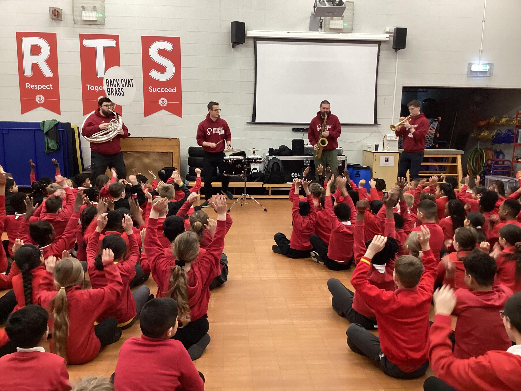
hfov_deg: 58.4
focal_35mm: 31
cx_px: 260
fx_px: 467
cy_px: 196
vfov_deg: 45.4
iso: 200
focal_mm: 3.3
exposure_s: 1/50
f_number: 2.4
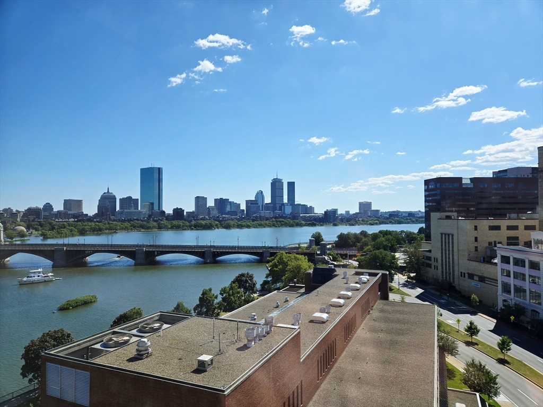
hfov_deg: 73.9
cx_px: 272
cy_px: 204
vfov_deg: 58.9
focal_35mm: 23
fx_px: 361
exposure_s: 1/3333
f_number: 1.8
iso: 32
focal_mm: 5.4
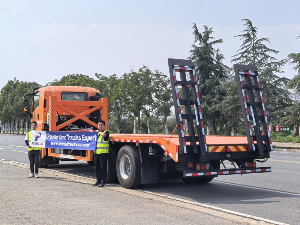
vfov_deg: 27.0
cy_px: 112
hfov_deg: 35.5
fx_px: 468
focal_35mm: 54
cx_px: 150
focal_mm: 5.75
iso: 50
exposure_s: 1/1001
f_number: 4
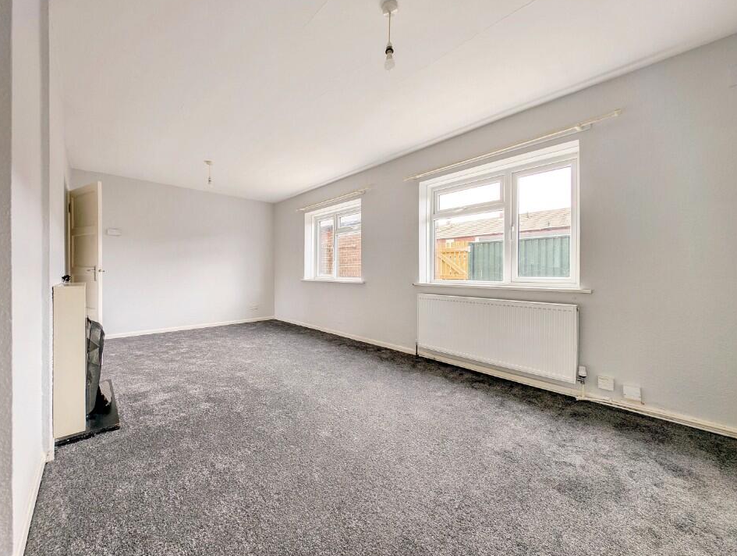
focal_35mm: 13
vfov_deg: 90.1
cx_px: 340
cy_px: 278
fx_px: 277
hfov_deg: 105.9
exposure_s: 1/110
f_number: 1.9
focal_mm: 2.2
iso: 40
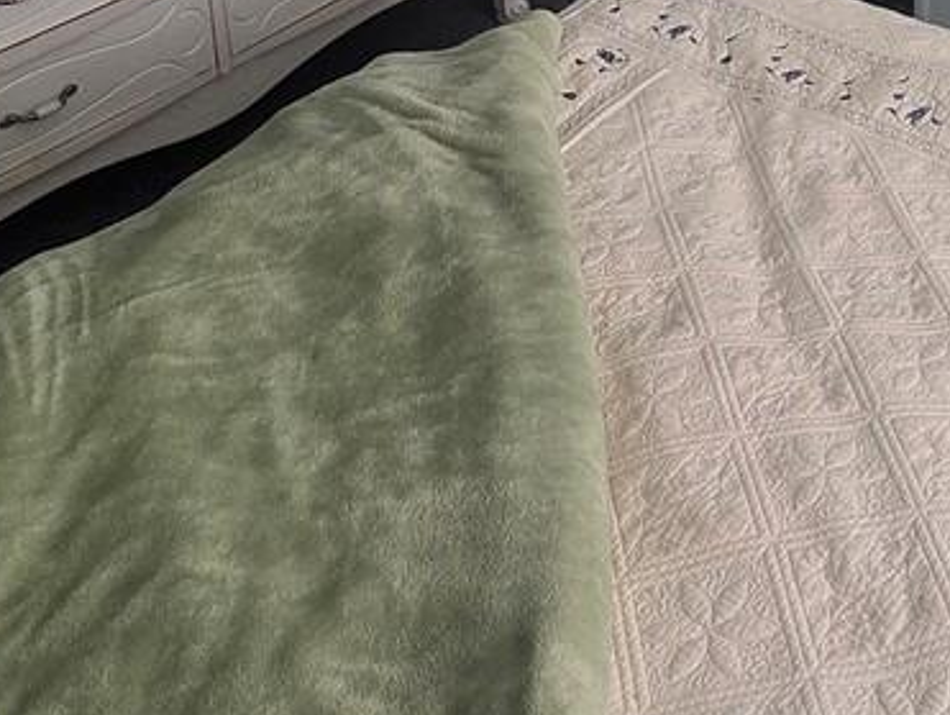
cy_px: -259
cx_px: 827
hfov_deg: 32.8
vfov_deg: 22.8
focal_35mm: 56
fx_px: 1538
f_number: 2.2
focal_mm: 2.2
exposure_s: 1/120
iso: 50
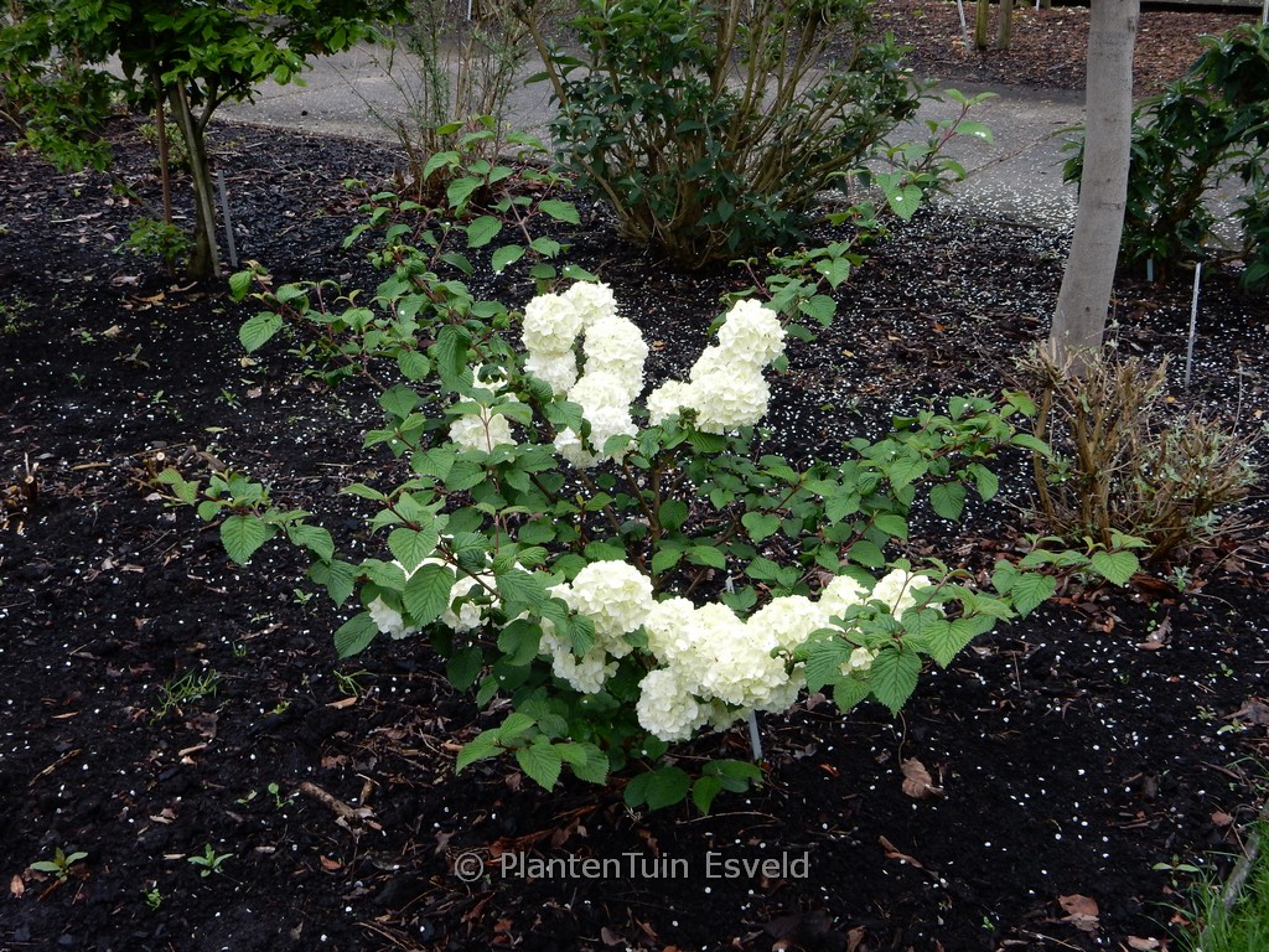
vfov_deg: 33.6
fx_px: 1576
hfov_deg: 43.9
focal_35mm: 43
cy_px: 476
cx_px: 634
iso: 125
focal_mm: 7.6
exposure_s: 1/125
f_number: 4.2
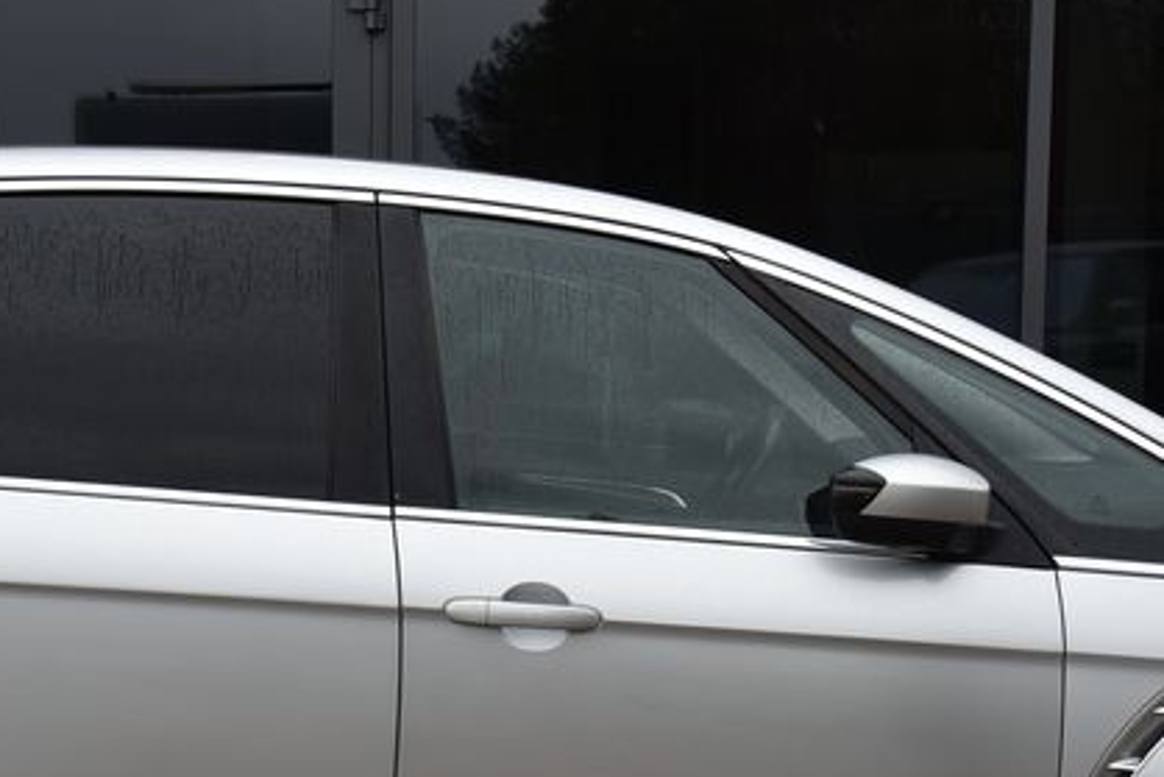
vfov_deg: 14.6
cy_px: 599
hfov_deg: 21.9
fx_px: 3008
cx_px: 454
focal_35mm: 93
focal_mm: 38
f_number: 7.1
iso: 500
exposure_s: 1/200
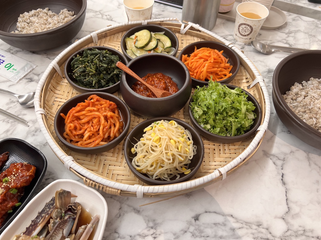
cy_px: 117
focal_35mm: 27
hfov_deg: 65.3
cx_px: 158
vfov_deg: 51.3
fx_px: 250
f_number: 1.5
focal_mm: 5.7
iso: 125
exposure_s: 1/120
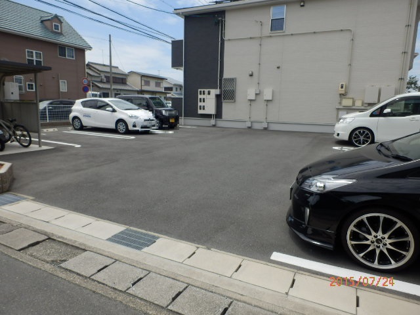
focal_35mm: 24
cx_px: 210
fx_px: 291
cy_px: 158
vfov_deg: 56.8
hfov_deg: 71.6
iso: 80
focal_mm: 4.2
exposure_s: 1/200
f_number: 7.9
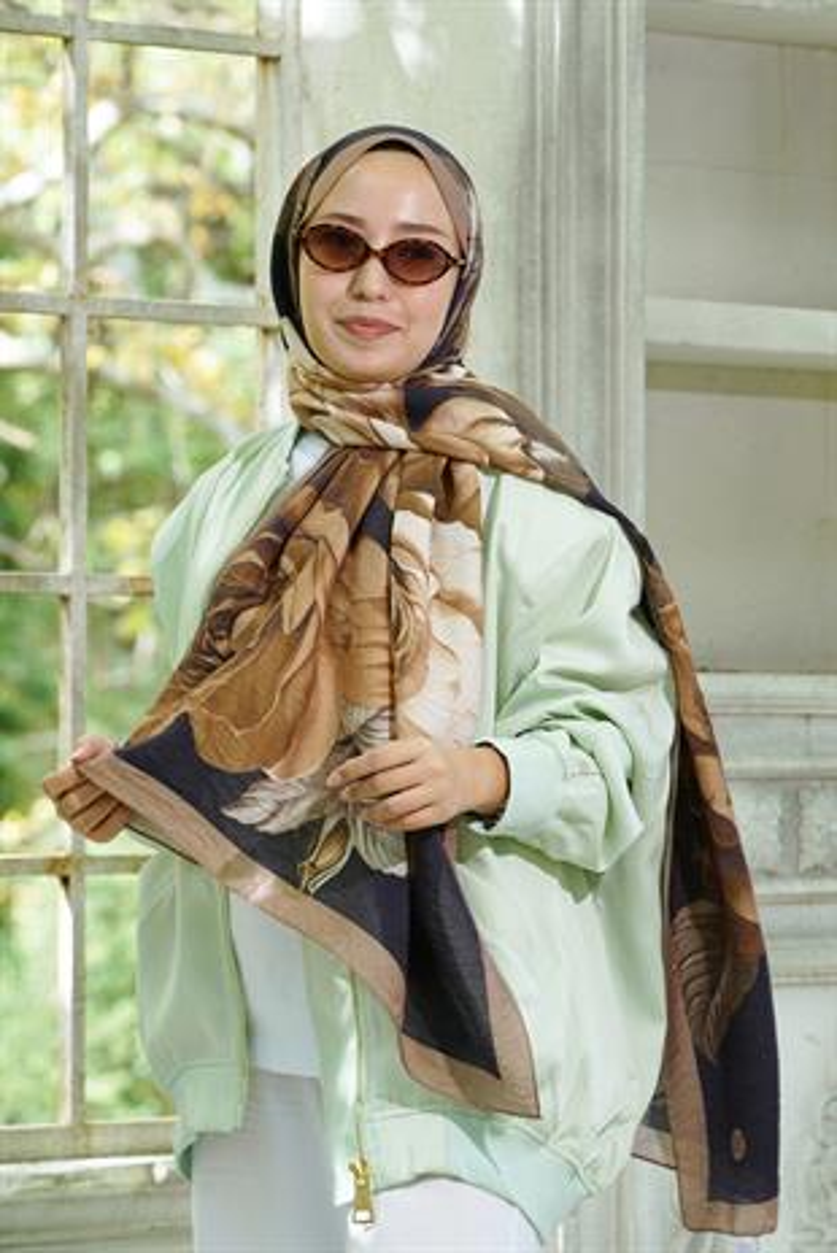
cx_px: 418
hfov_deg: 11.9
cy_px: 626
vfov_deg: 17.8
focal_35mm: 115
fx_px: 4004
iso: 640
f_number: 6.3
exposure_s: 1/100
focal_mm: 115
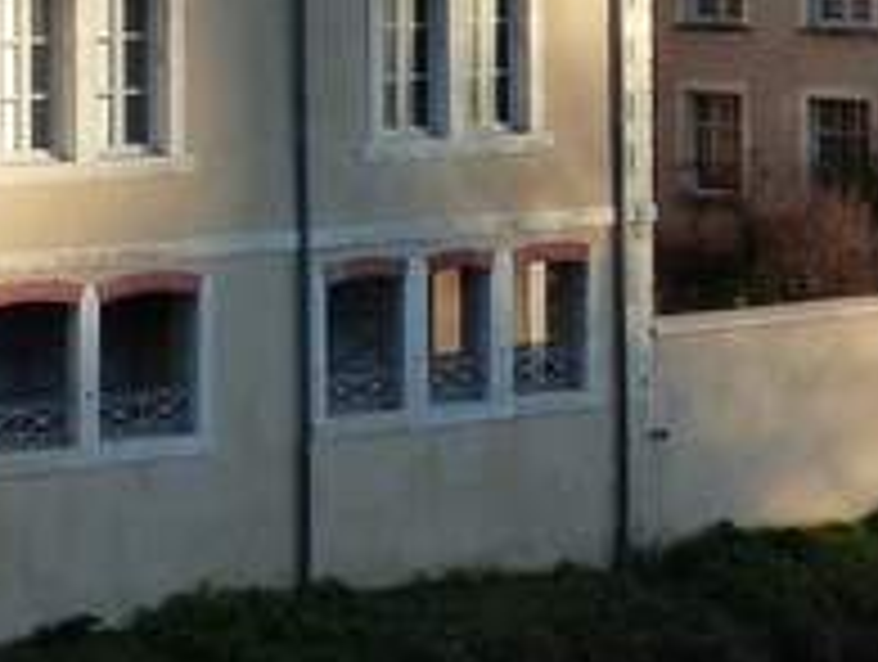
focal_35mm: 172
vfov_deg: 8.5
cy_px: -176
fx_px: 4371
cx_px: 230
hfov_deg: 11.4
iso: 160
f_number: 4
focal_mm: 7.6
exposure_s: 1/500
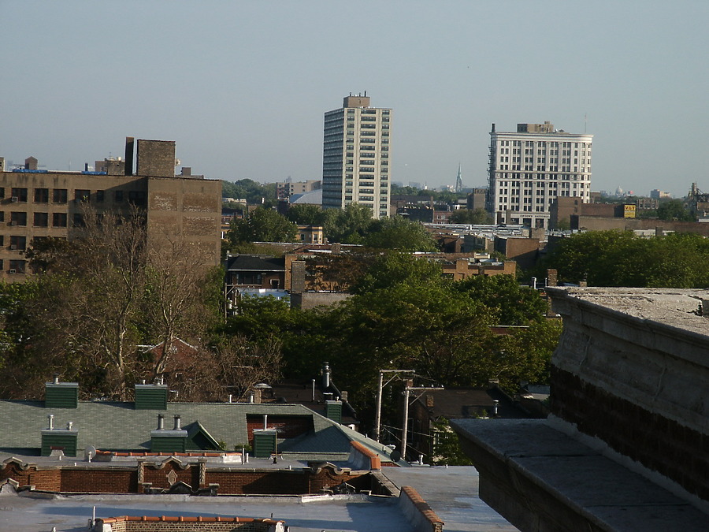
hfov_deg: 14.2
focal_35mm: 139
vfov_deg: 10.7
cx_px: 354
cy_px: 266
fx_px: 2847
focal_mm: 28.23
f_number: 8
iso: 64
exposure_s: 1/180
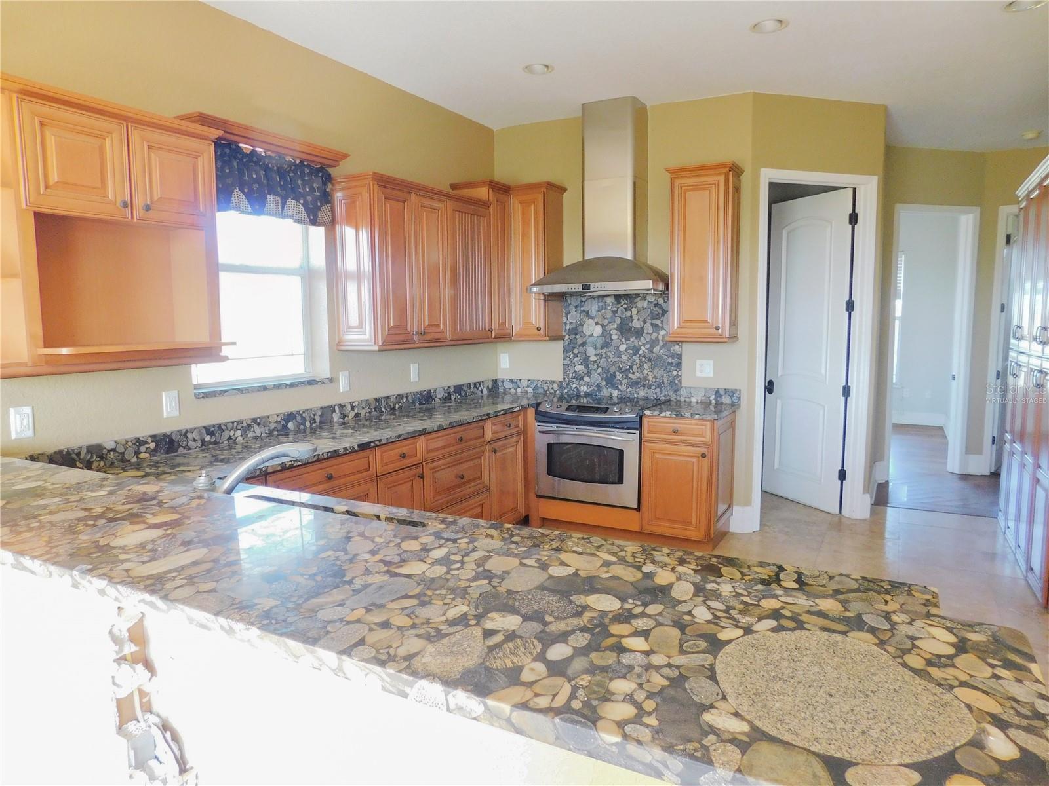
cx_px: 524
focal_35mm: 23
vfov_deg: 58.9
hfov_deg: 73.9
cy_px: 393
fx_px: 697
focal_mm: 4
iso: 220
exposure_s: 1/30
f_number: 3
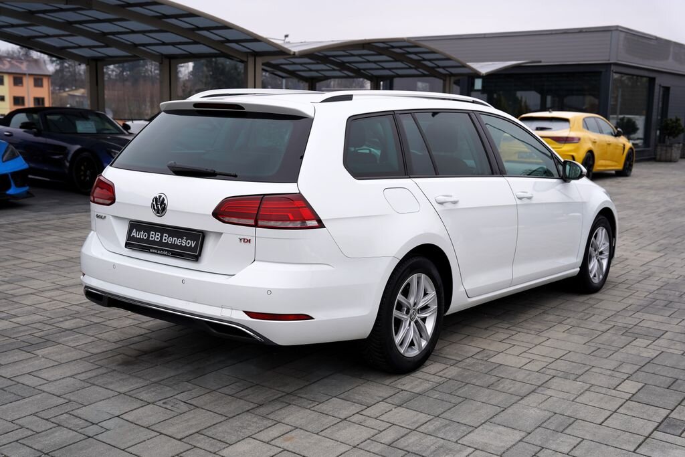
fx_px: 799
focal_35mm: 42
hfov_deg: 46.4
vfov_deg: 31.9
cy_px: 228
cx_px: 342
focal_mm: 42
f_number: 4.5
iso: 100
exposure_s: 1/160
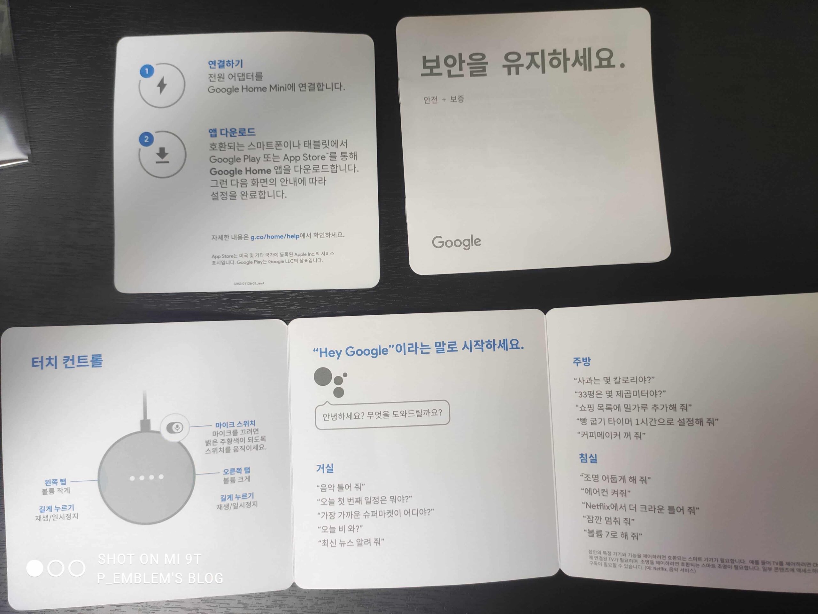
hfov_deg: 67.3
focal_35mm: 26
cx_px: 409
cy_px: 307
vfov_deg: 53.1
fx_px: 614
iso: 486
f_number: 1.75
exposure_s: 1/60
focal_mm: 4.77
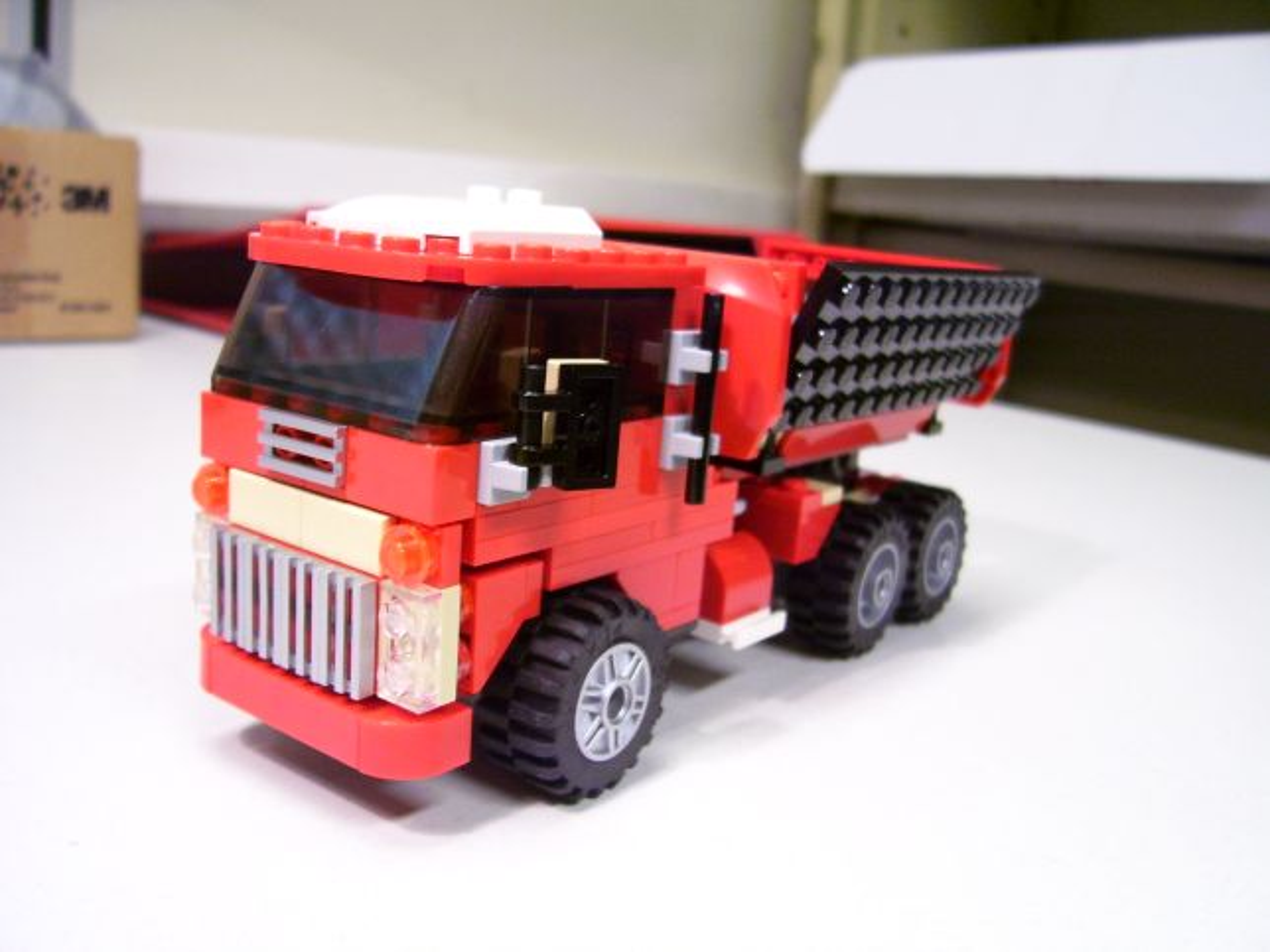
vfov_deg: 41.8
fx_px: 1247
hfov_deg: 54.0
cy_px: 476
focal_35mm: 34
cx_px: 635
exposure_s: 1/20
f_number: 2.7
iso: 160
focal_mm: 5.6
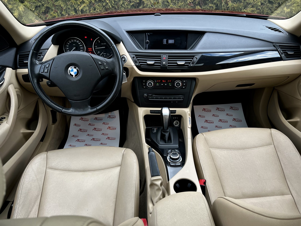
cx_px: 150
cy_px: 113
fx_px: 226
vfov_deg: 53.1
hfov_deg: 67.3
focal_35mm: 26
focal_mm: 5.7
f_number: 1.5
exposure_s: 1/121
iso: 64
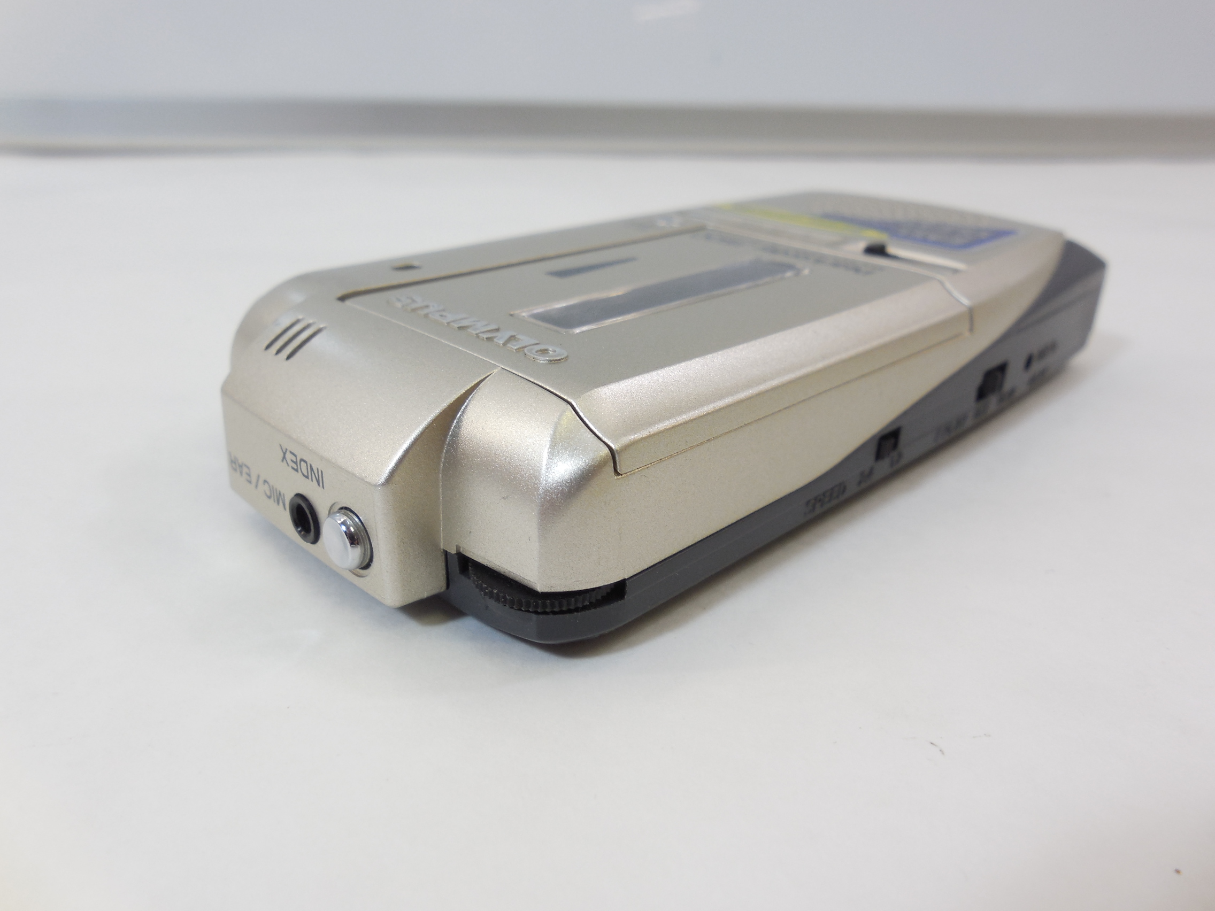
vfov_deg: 53.1
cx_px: 608
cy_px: 456
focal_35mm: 26
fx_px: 913
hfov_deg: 67.3
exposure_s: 1/50
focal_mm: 4.6
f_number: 3.5
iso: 125
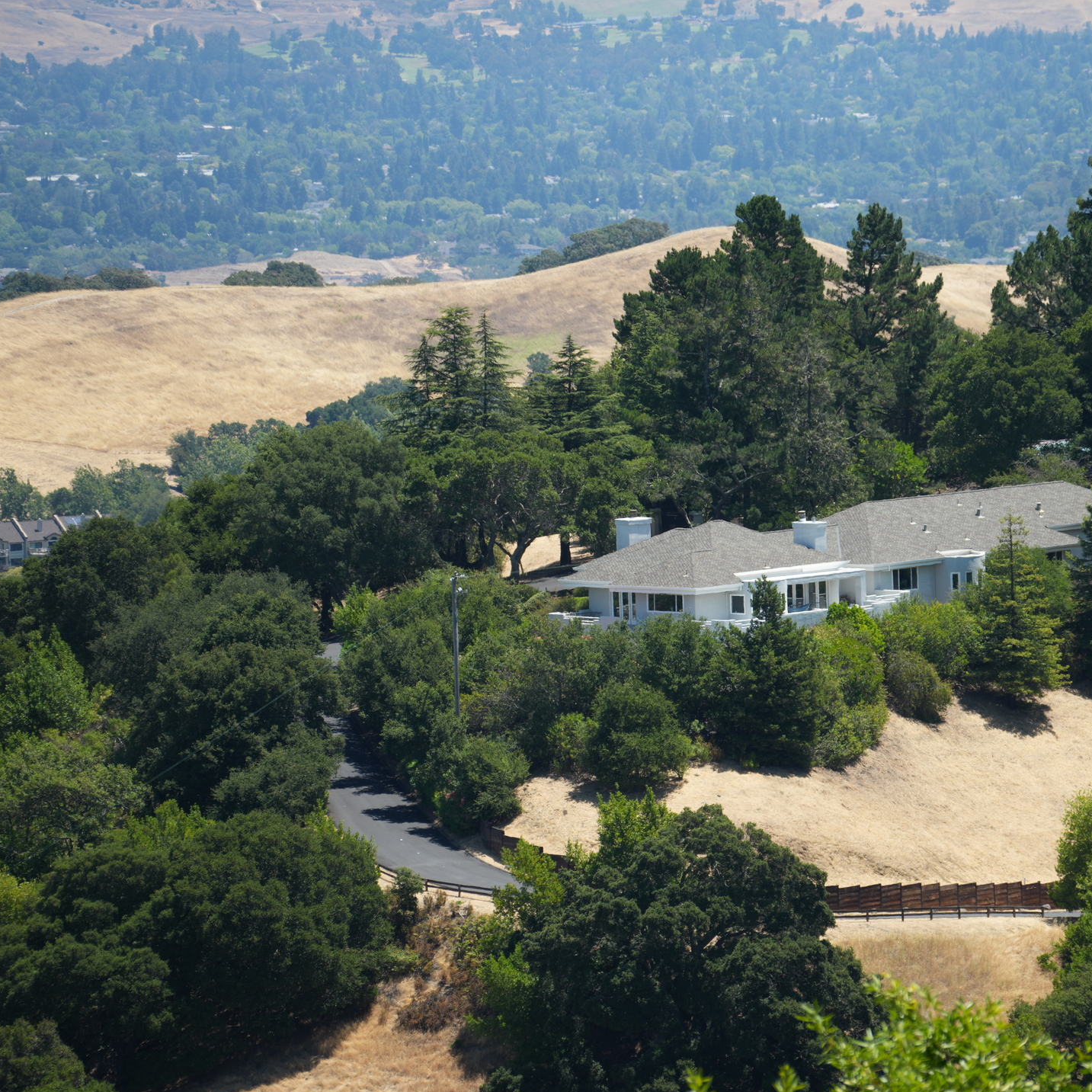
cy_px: 548
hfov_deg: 6.3
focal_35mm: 278
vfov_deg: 6.3
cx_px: 738
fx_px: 9922
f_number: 7.1
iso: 100
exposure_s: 1/200
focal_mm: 217
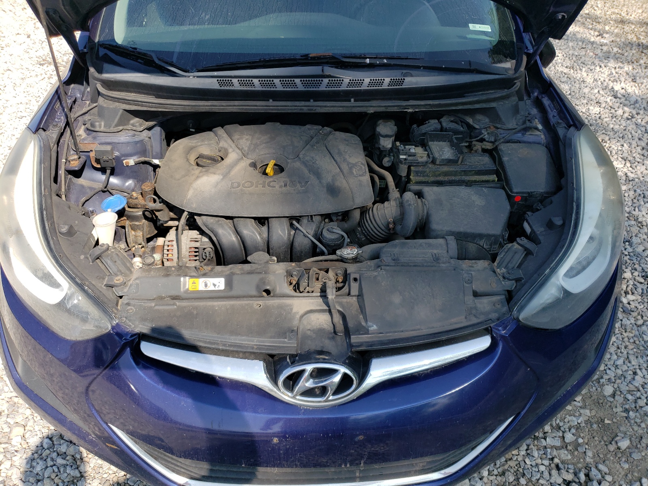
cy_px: 243
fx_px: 487
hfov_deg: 67.3
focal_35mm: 26
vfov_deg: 53.1
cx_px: 324
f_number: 1.5
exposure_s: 1/1429
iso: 50
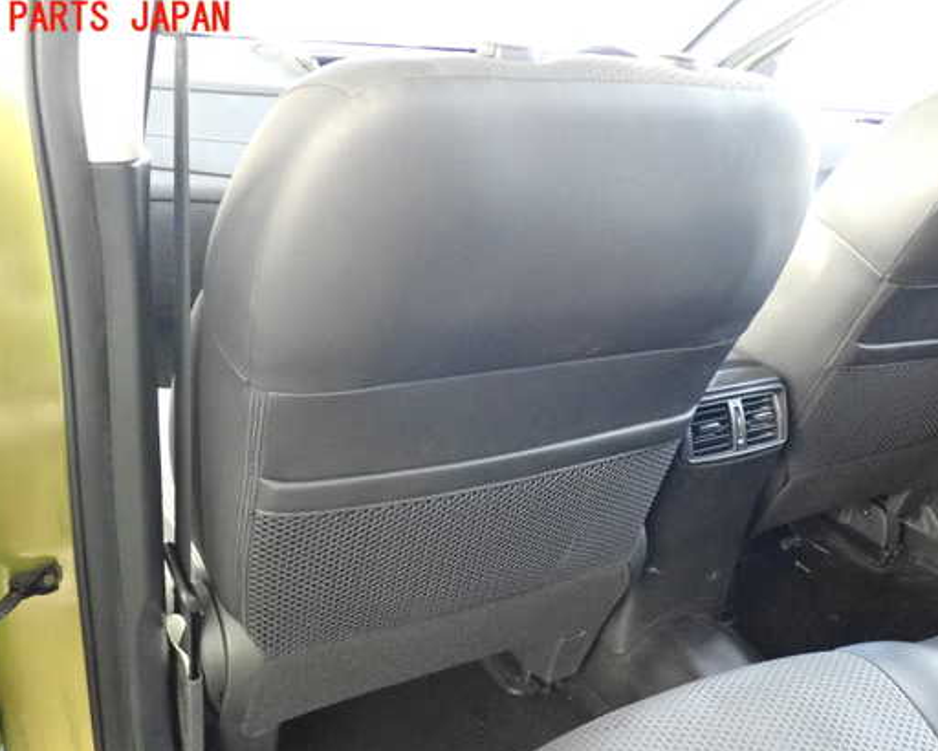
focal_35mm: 32
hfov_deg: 55.6
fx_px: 889
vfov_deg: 45.8
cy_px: 408
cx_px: 447
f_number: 2.2
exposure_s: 1/125
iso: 2000
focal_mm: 5.05
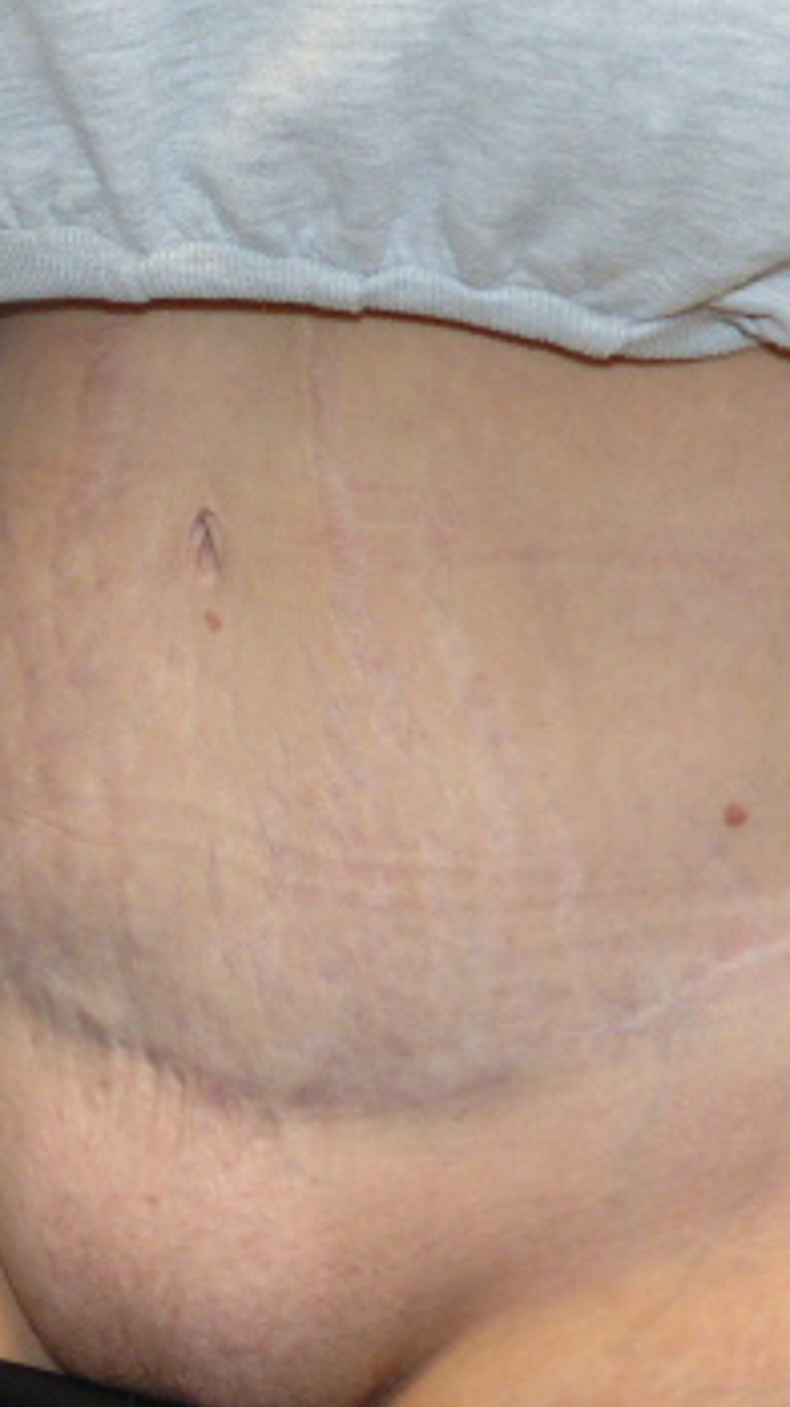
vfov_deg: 29.3
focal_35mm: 72
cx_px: 113
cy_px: 589
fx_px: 2685
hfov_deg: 16.6
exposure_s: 1/100
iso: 400
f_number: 2.8
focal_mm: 6.4
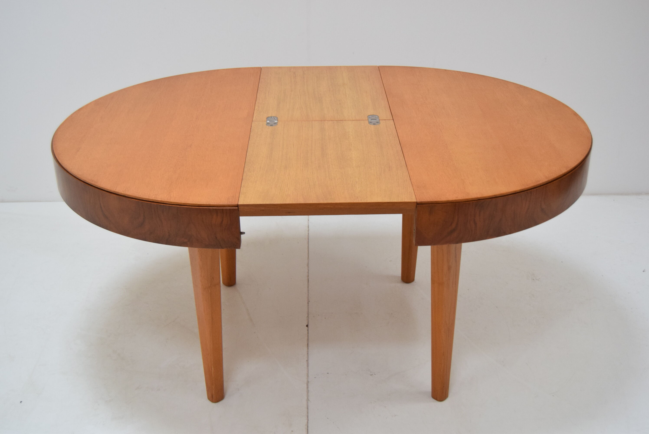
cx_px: 324
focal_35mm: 45
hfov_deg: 43.6
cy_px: 217
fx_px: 812
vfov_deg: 29.9
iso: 1600
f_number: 5
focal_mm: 30
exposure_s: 1/100
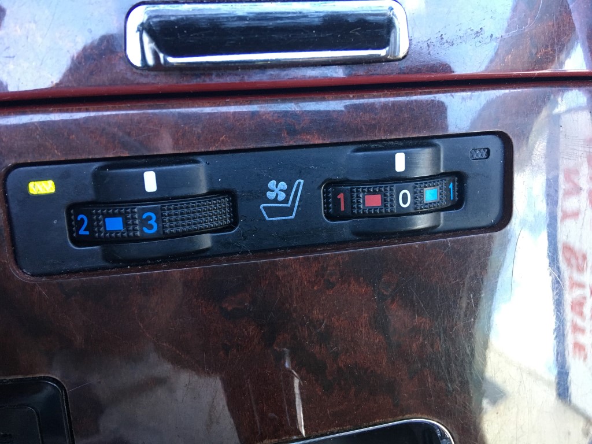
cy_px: 222
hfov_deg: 61.7
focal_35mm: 29
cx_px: 296
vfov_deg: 48.2
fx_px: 496
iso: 125
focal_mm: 4.15
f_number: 2.2
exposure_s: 1/30
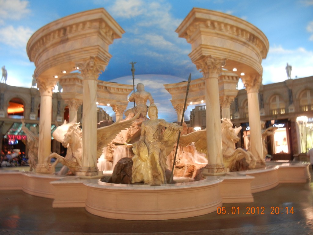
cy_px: 118
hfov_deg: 60.0
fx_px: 271
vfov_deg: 46.8
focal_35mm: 30
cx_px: 156
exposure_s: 1/2.8
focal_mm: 5.4
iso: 200
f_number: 3.5
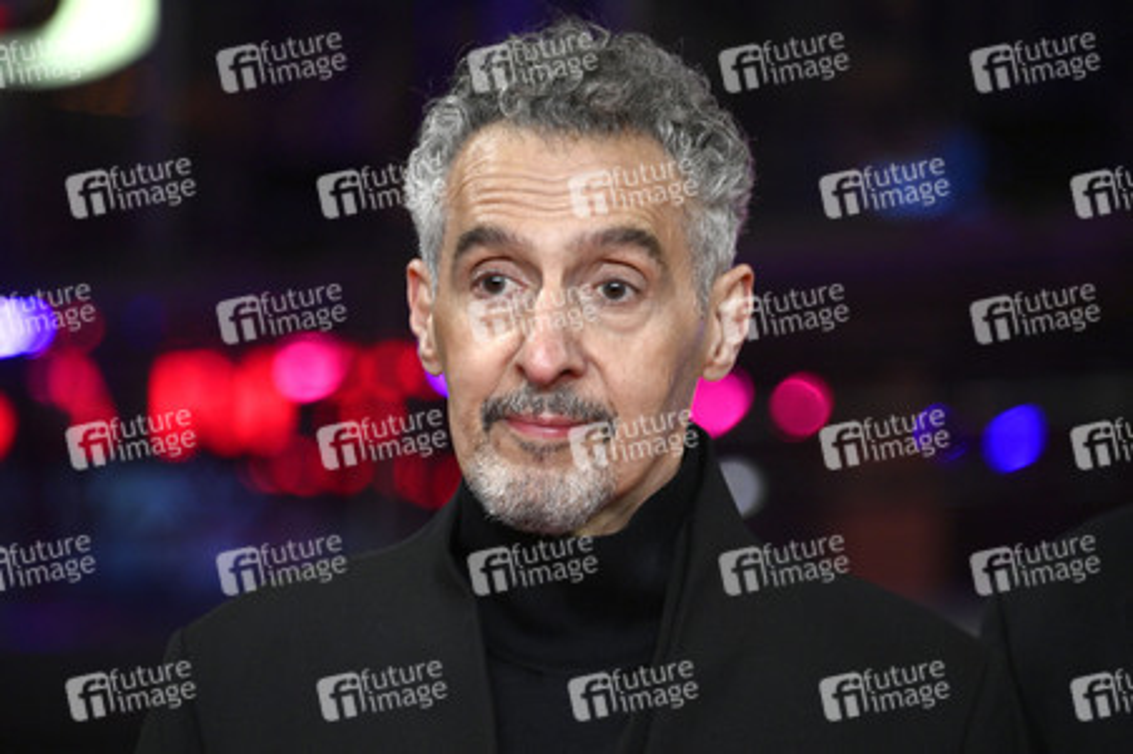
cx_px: 566
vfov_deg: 4.6
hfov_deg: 6.9
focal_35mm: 300
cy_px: 377
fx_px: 9434
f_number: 5.6
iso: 4000
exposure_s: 1/250
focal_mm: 300
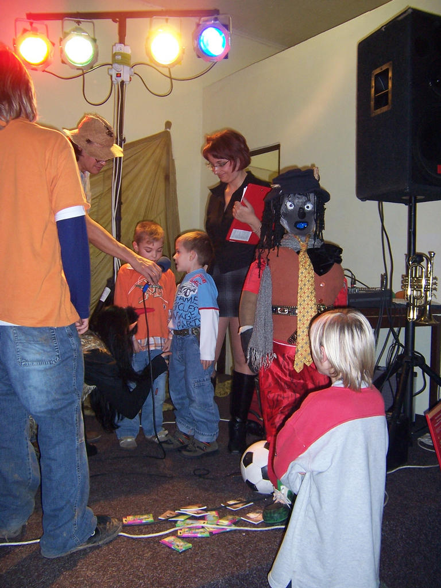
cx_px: 220
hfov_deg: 42.9
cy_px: 294
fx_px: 561
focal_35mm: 33
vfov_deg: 55.4
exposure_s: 1/60
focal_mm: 5.5
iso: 140
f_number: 2.8
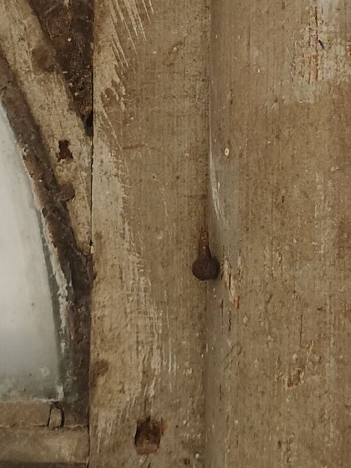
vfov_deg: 14.5
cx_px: 337
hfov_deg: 11.2
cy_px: -111
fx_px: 1771
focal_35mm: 131
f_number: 1.8
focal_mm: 5.58
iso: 50
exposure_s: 1/1078
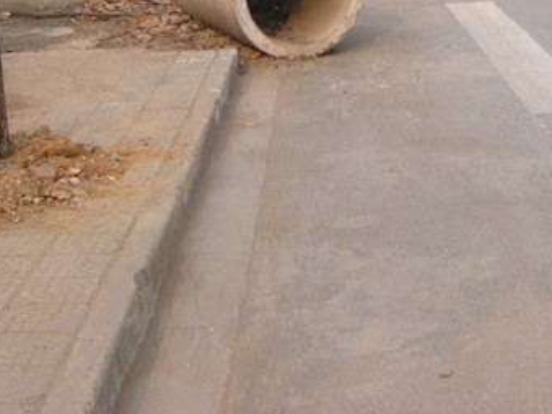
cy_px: -9
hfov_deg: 23.0
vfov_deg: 16.9
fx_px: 1355
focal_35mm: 85
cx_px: 278
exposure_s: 1/125
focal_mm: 6
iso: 50
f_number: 4
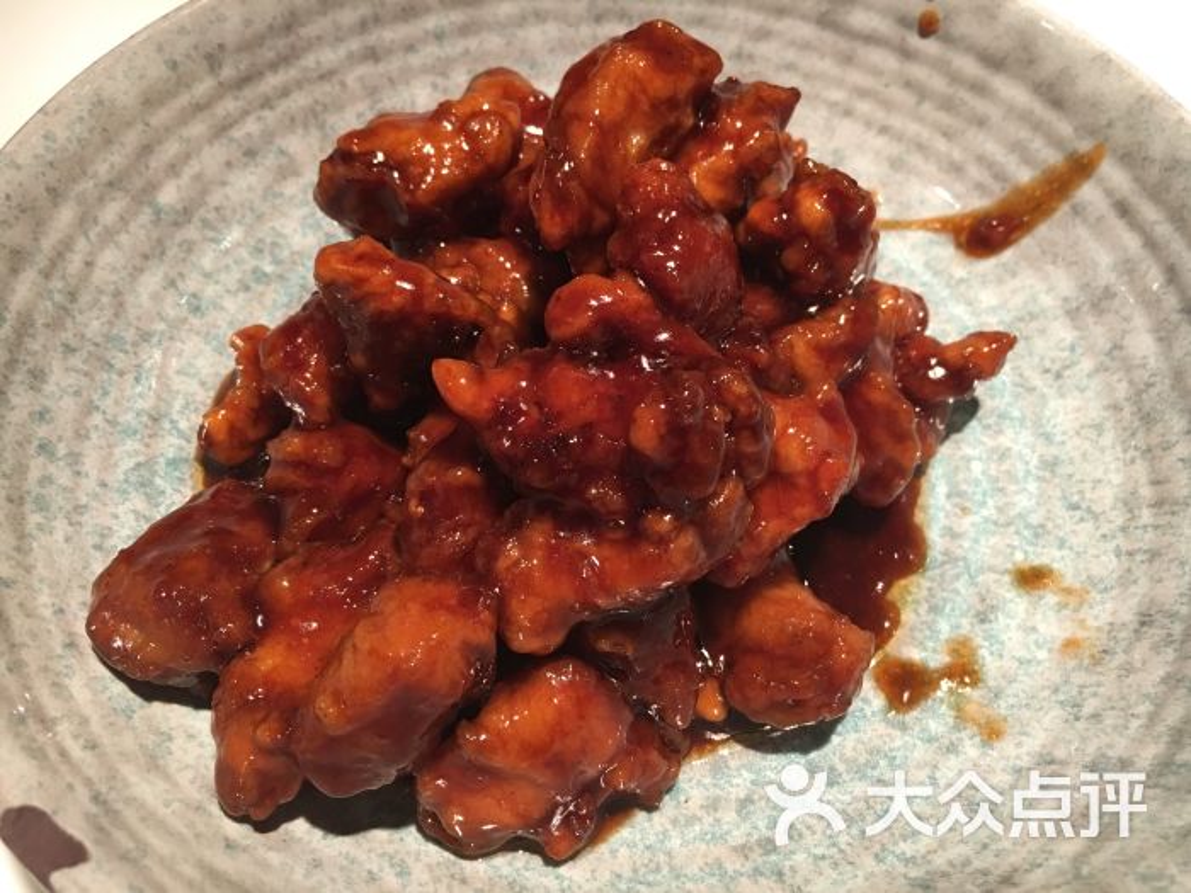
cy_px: 446
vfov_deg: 48.2
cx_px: 596
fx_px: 998
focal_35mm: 29
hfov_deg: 61.7
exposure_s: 1/33
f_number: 2.2
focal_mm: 4.15
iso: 160
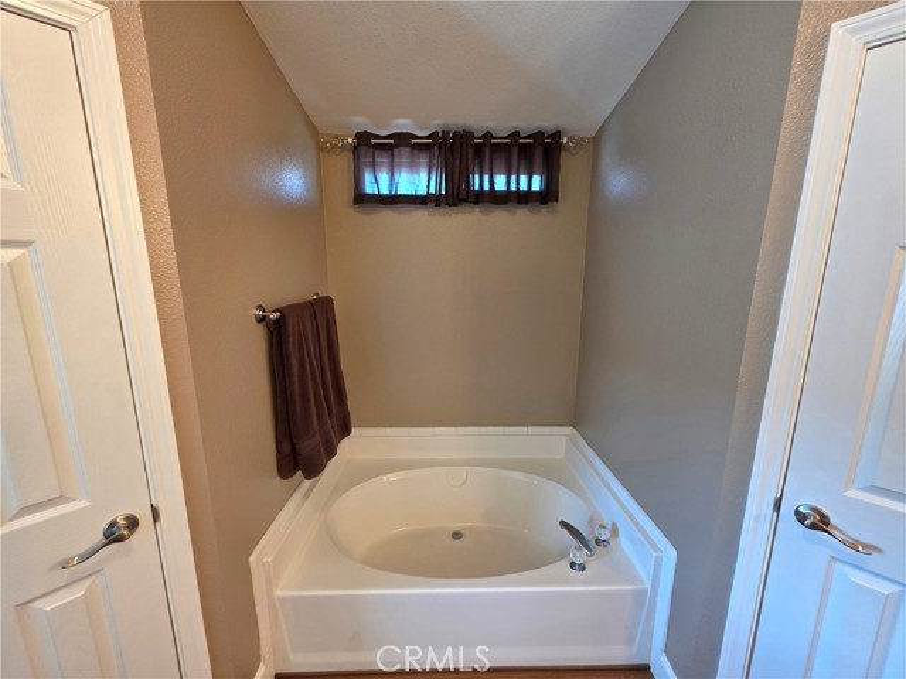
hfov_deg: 106.2
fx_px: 340
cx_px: 453
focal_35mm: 13
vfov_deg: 89.9
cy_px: 340
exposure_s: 1/120
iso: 200
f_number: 1.9
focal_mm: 2.2
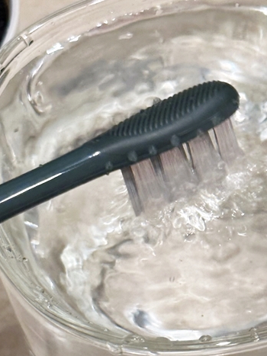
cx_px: 194
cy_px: 233
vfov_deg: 17.7
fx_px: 1142
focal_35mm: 111
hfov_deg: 13.3
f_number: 1.78
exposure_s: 1/60
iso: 50
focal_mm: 6.86
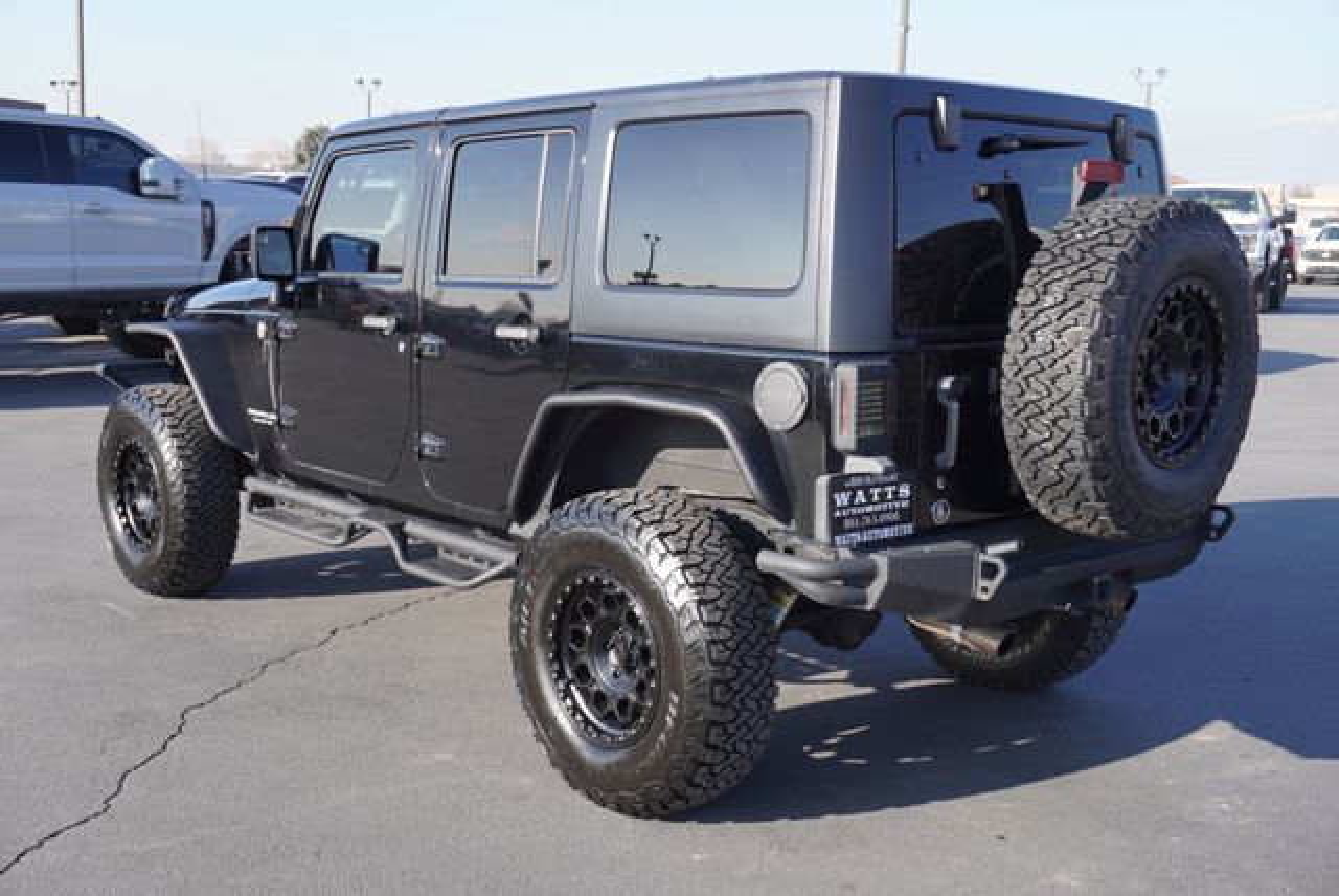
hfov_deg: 49.5
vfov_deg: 34.3
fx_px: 1452
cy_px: 448
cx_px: 670
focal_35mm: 39
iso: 100
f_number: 7.1
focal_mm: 26
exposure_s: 1/100
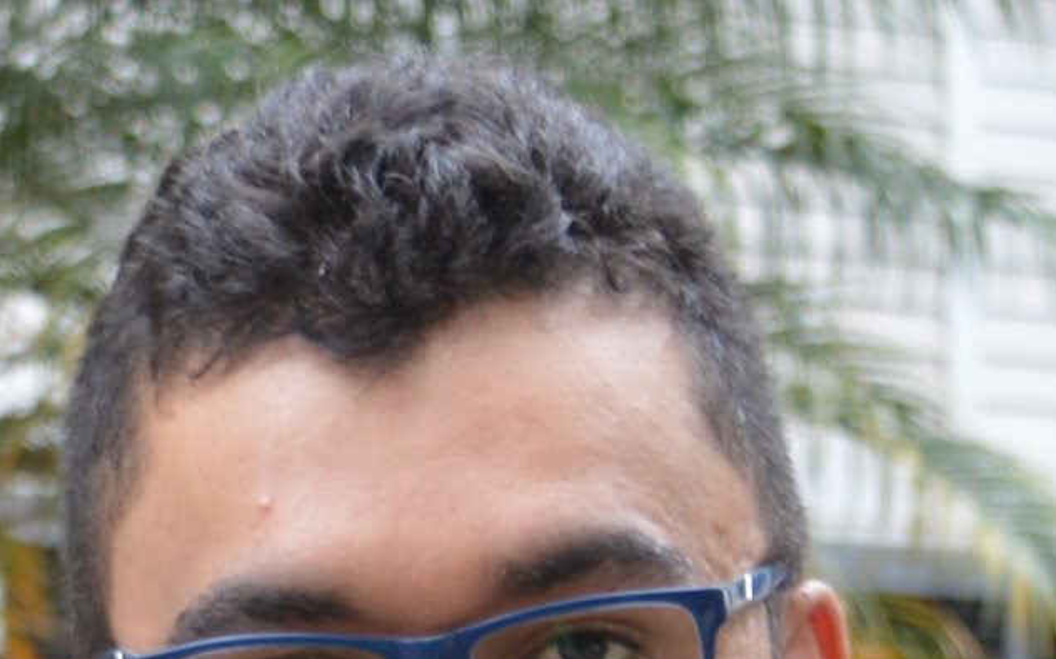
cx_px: -95
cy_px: 2045
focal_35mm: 309
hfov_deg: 6.8
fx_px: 8889
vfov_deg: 4.1
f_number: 5.6
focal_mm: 32
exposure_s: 1/125
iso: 160
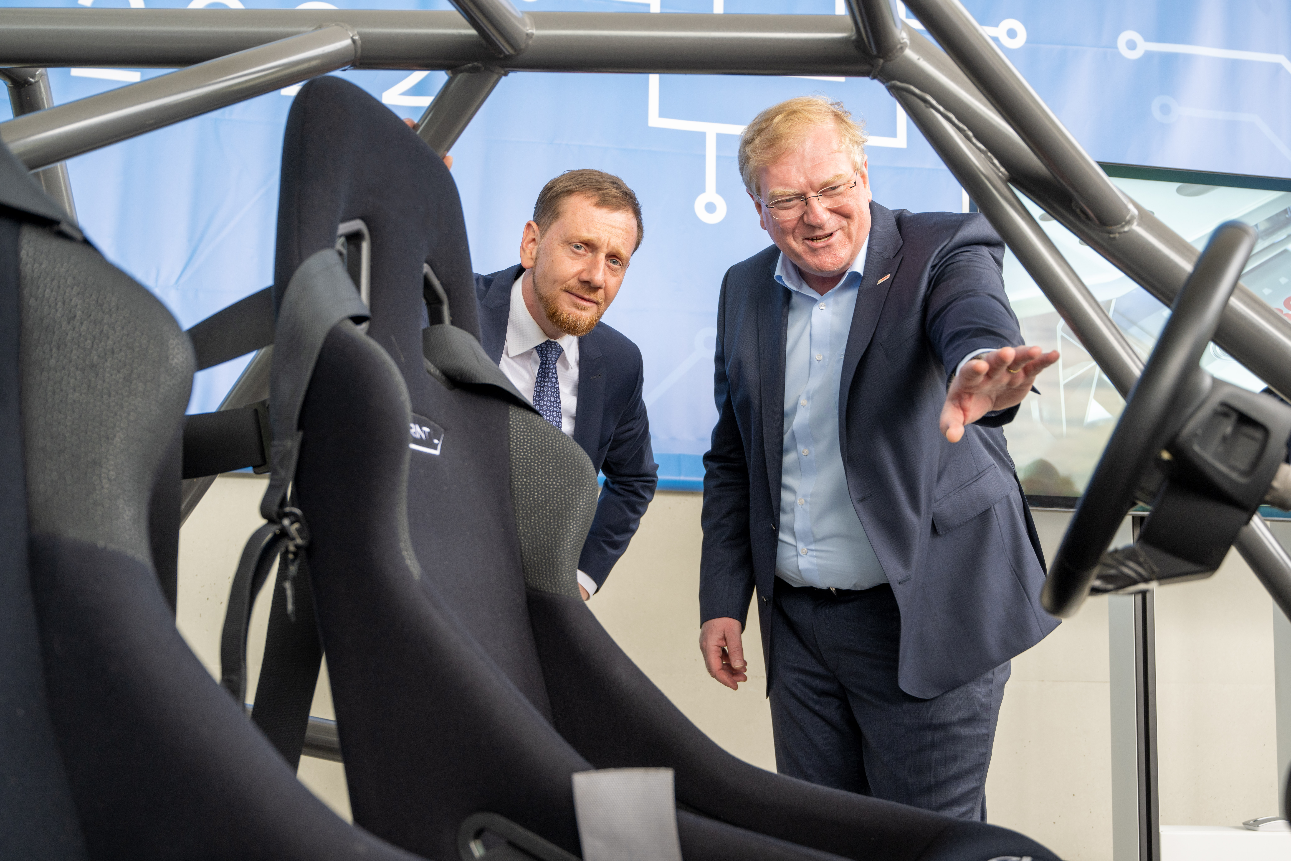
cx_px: 646
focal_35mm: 41
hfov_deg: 47.4
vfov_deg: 32.6
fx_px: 1470
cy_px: 430
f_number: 4.5
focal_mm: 41
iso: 250
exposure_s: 1/100
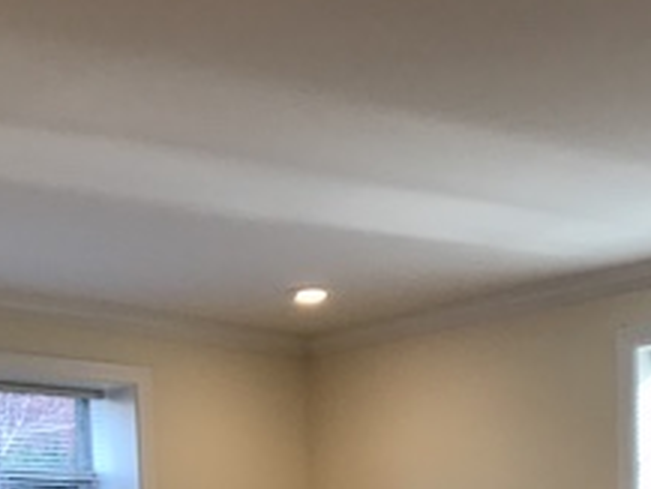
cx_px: 249
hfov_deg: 19.0
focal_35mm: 103
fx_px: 1938
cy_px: 867
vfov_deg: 13.1
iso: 32
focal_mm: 3.99
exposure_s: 1/100
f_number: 1.8
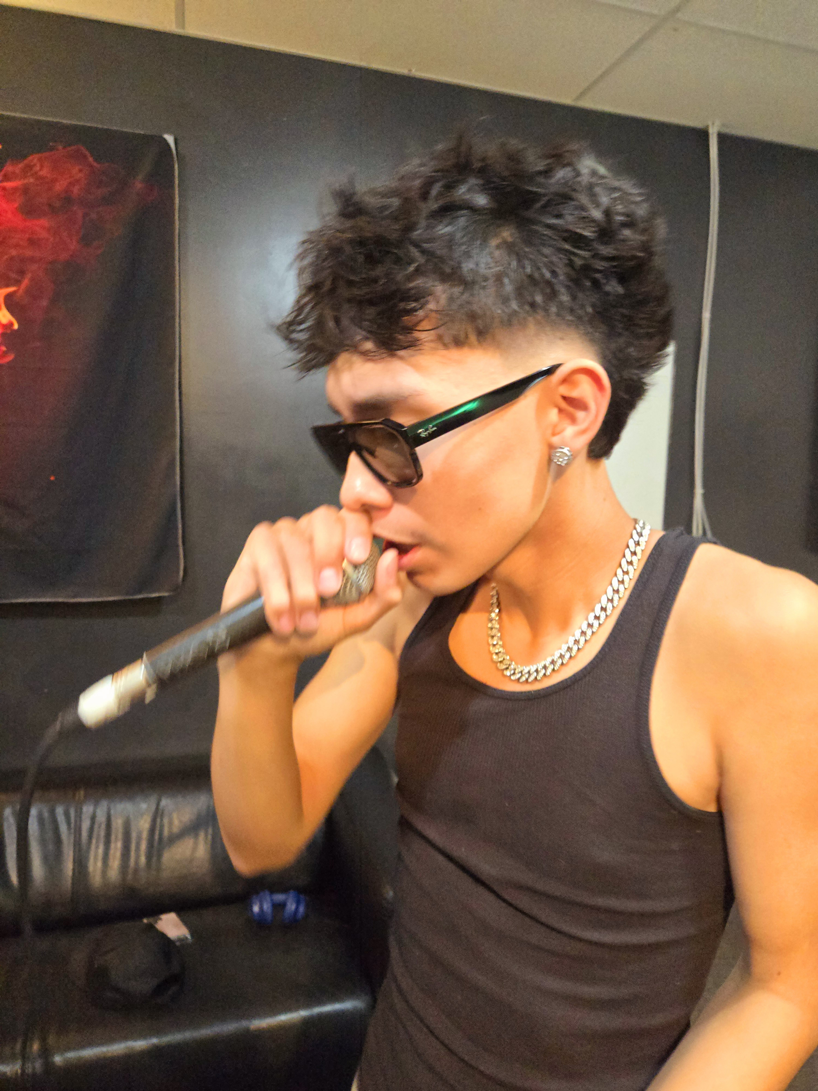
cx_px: 409
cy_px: 546
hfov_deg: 58.9
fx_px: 725
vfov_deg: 73.9
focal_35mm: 23
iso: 1250
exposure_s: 1/40
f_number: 1.8
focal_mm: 5.4
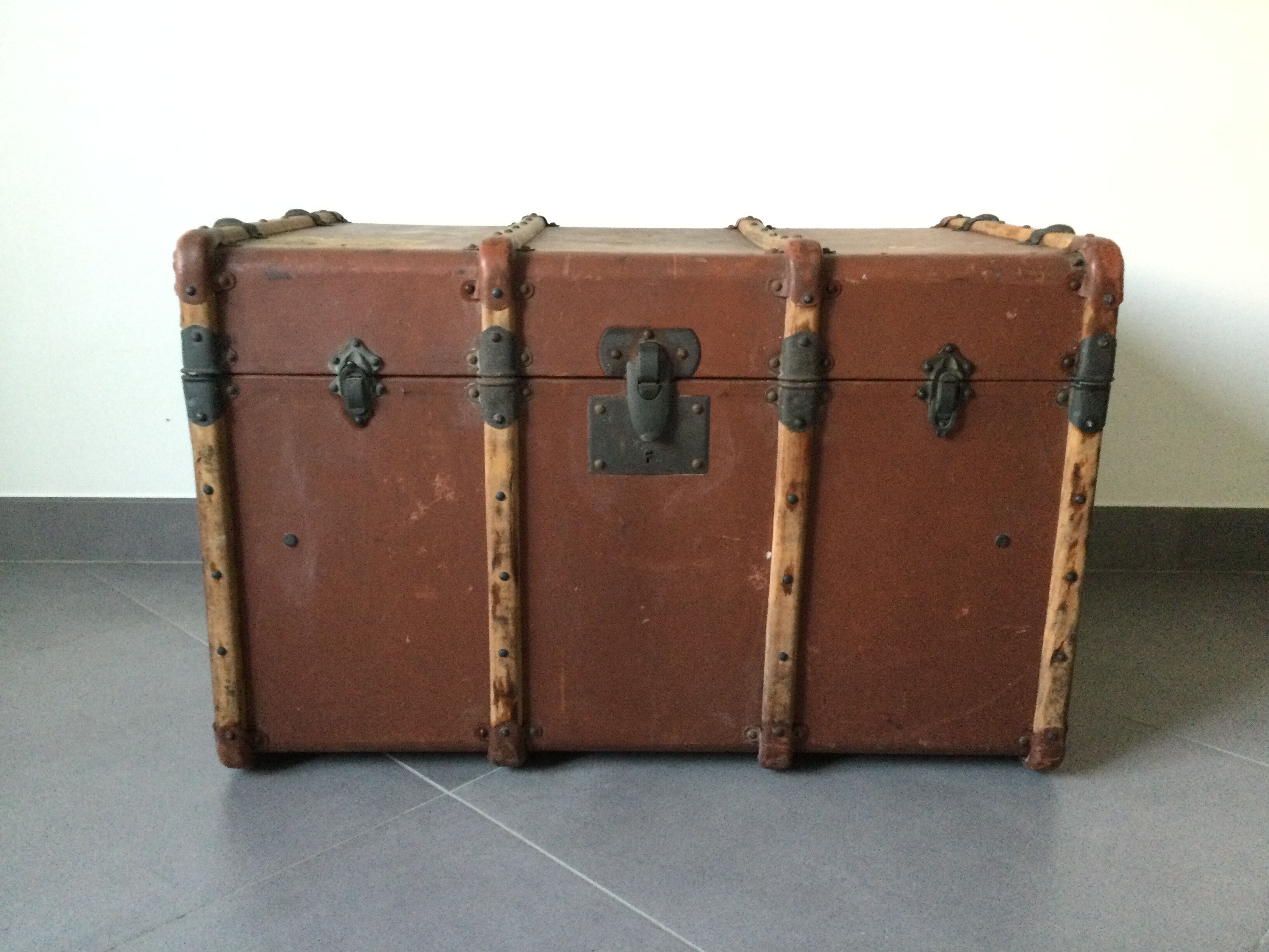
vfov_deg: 45.4
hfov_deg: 58.4
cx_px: 634
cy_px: 476
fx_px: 1136
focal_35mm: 31
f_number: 2.4
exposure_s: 1/17
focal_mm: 3.3
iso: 250
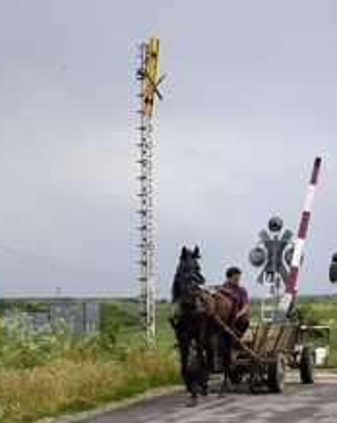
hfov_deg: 16.0
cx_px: 349
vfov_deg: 20.4
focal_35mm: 94
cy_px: 264
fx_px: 1174
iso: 800
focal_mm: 52
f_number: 14
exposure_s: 1/640
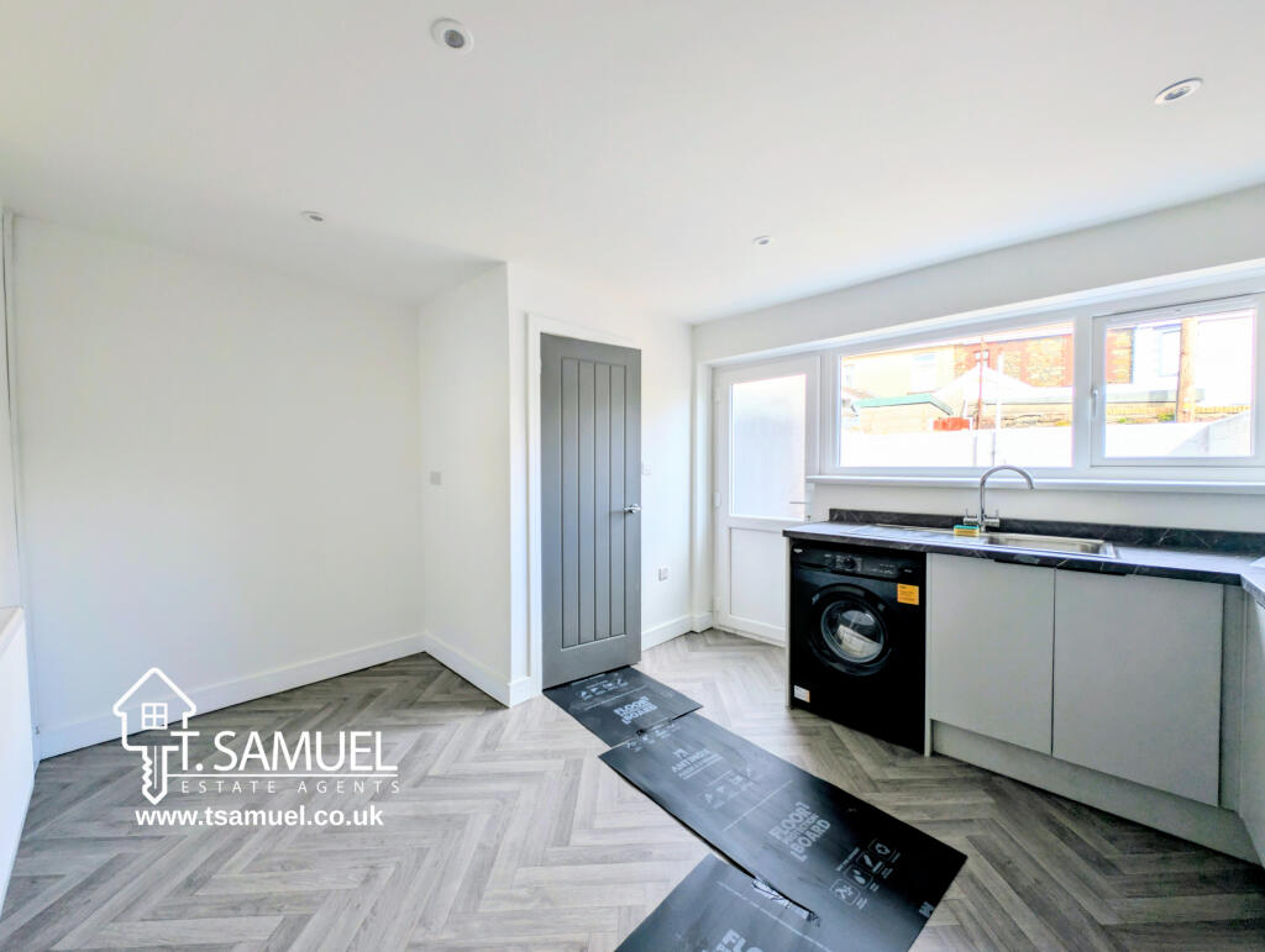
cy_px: 476
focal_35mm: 12
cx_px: 632
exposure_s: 1/261
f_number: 1.95
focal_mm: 2.23
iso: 45
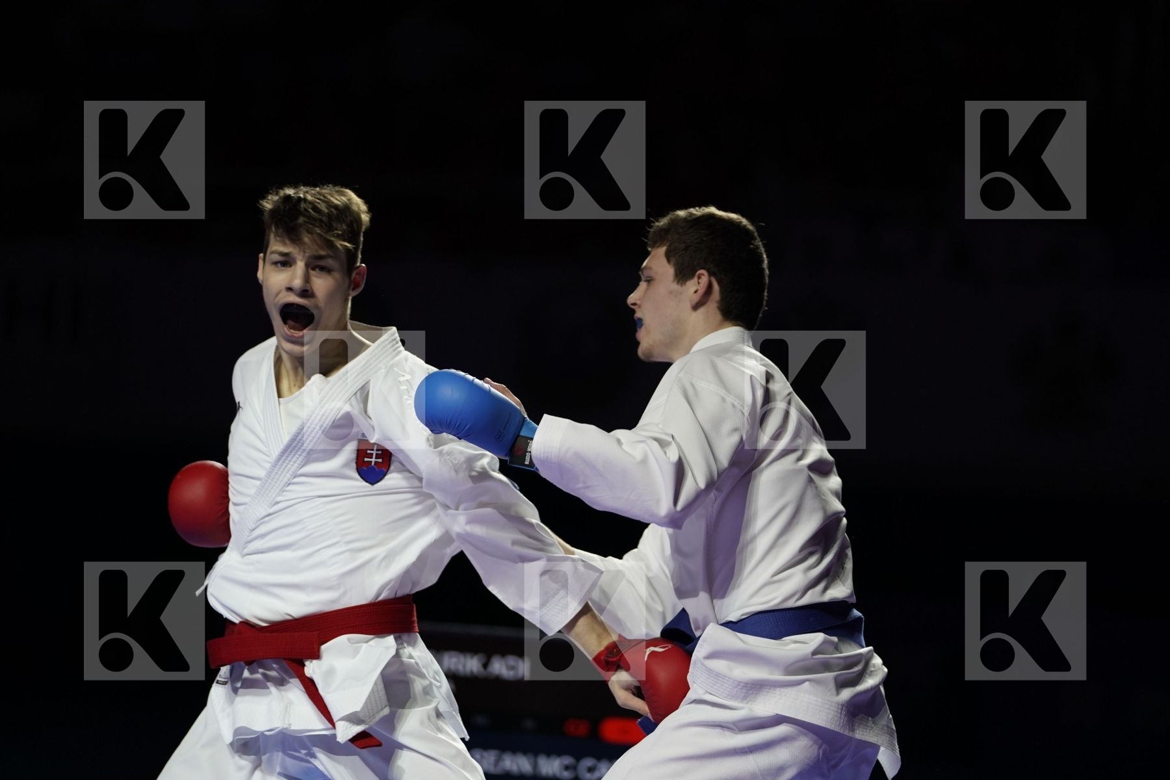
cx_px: 585
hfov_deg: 12.3
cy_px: 390
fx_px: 5427
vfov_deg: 8.2
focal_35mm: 167
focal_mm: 167
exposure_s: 1/1000
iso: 1000
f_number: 2.8
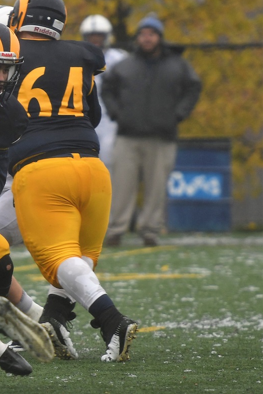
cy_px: 201
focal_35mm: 443
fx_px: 4854
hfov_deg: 3.1
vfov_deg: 4.7
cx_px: -59
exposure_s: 1/1000
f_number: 2.8
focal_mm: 180
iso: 360
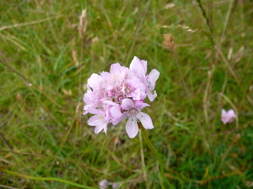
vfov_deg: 49.7
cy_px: 94
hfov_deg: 63.4
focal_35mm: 28
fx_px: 205
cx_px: 126
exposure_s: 1/400
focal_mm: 4.6
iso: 100
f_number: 3.3
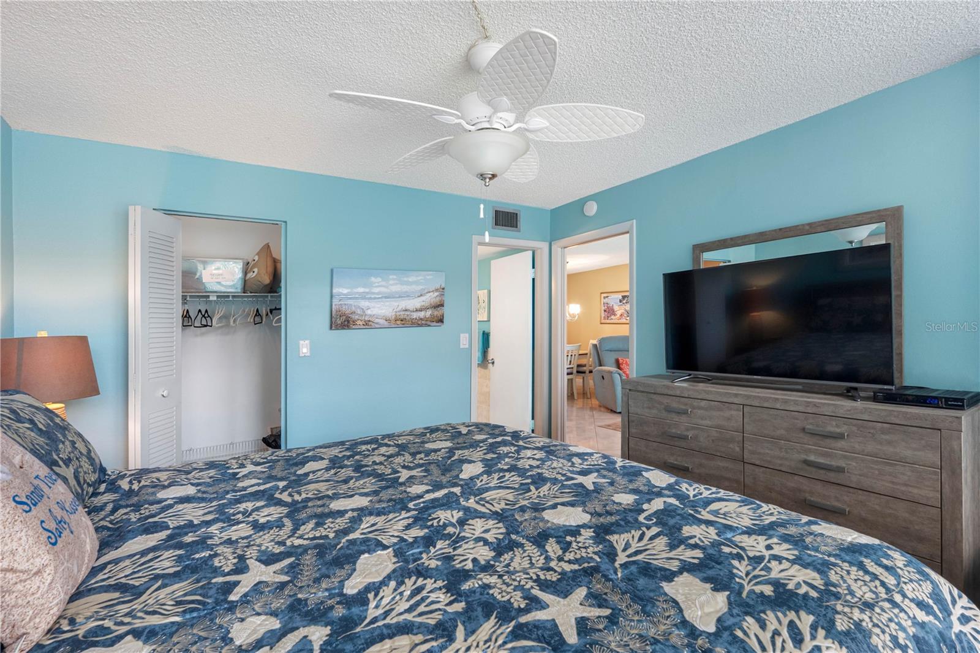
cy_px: 326
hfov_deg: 96.7
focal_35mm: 16
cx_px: 490
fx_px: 435
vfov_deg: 73.7
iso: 1600
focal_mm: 16
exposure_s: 1/2.5
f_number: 11
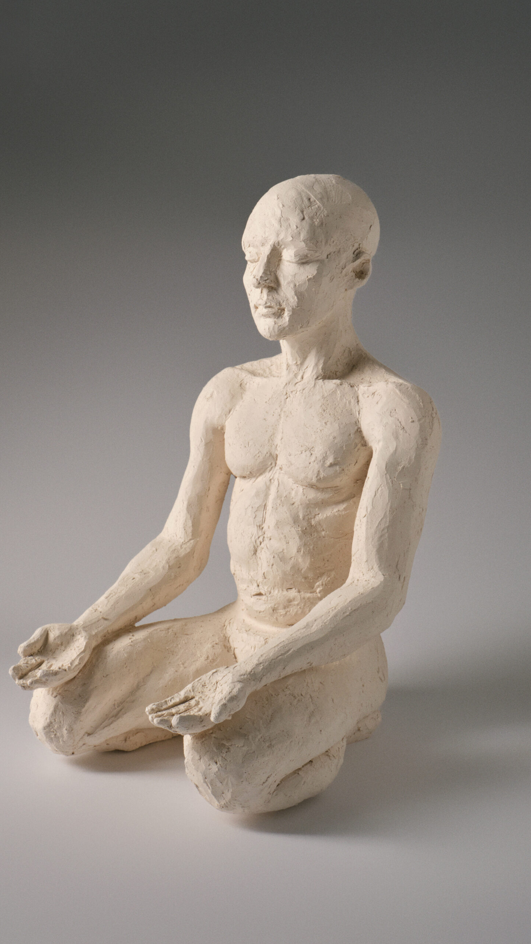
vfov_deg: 47.4
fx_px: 1077
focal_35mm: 43
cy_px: 472
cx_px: 226
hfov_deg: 27.7
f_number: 11
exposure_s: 1/250
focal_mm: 27.5
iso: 500
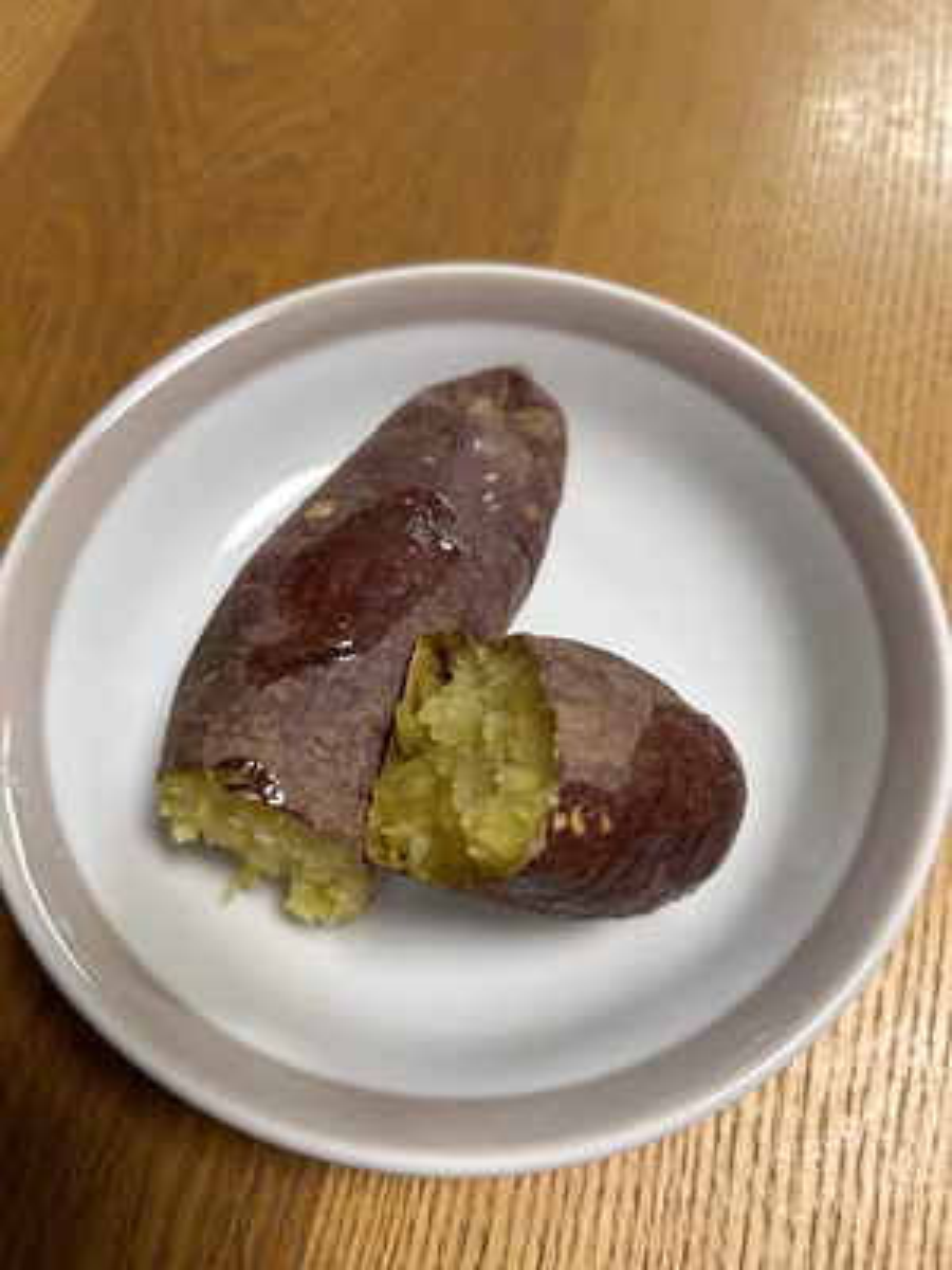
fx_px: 953
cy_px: 635
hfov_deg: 53.1
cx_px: 476
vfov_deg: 67.3
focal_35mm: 26
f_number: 1.5
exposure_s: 1/120
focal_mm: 5.7
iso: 100
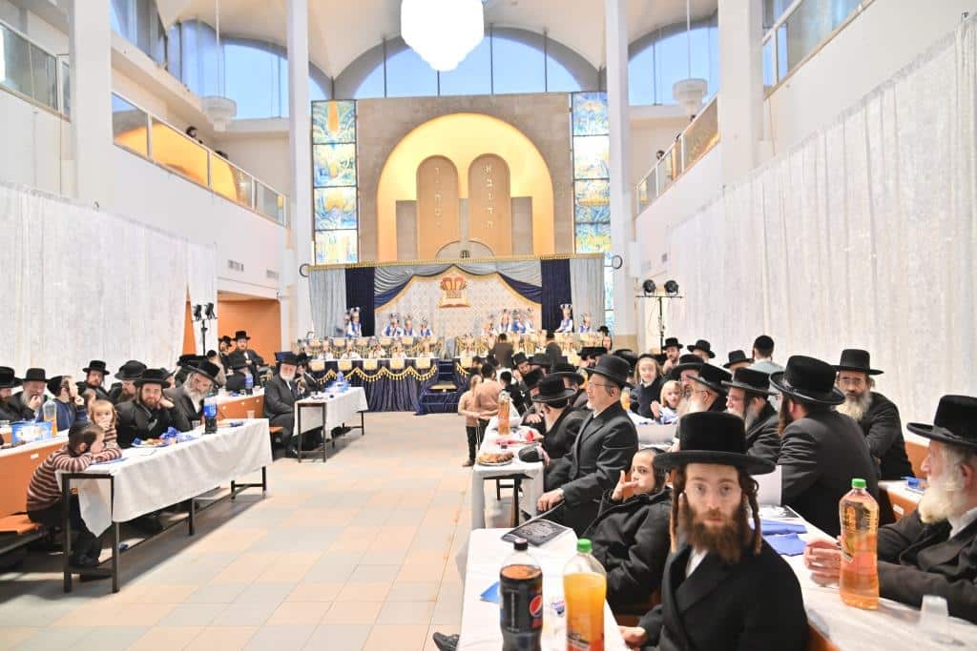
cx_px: 488
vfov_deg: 53.1
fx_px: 651
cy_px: 326
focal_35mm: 24
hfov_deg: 73.7
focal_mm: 24
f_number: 4
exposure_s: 1/160
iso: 1250
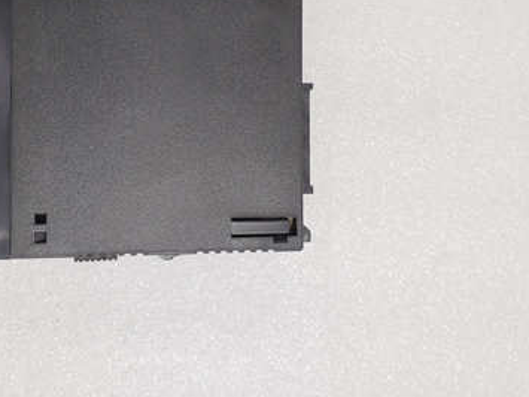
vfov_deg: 31.8
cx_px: 191
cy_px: 64
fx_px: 672
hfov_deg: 42.6
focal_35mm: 44
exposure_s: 1/33.3
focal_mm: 4.75
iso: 473
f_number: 1.8
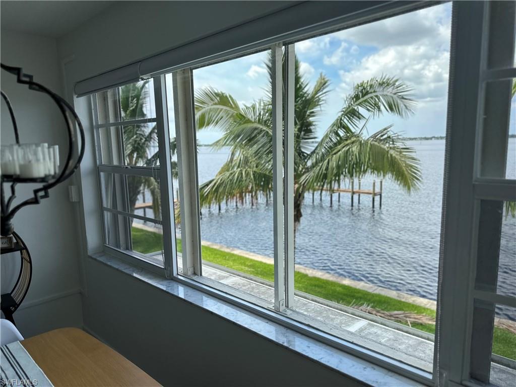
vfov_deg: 56.8
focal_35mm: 24
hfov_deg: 71.6
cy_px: 194
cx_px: 258
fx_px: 358
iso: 80
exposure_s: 1/1916
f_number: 1.78
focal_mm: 6.86
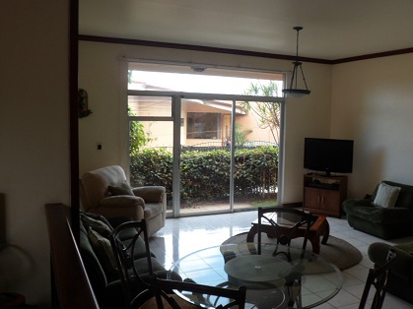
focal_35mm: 33
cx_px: 247
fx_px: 394
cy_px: 150
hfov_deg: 55.0
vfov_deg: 42.9
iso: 80
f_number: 3.3
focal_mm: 4.9
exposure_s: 1/45
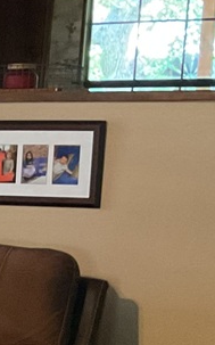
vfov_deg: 14.0
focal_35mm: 146
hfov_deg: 7.7
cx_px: -449
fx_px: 1371
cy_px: 384
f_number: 1.8
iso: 320
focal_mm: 3
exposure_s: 1/40
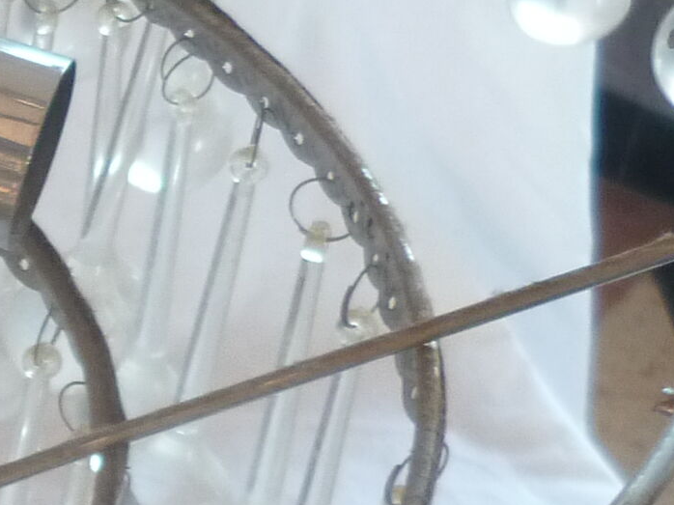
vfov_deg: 11.3
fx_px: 2550
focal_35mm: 131
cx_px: -504
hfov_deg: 13.6
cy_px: 370
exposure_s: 1/30
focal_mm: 5
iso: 200
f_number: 2.8
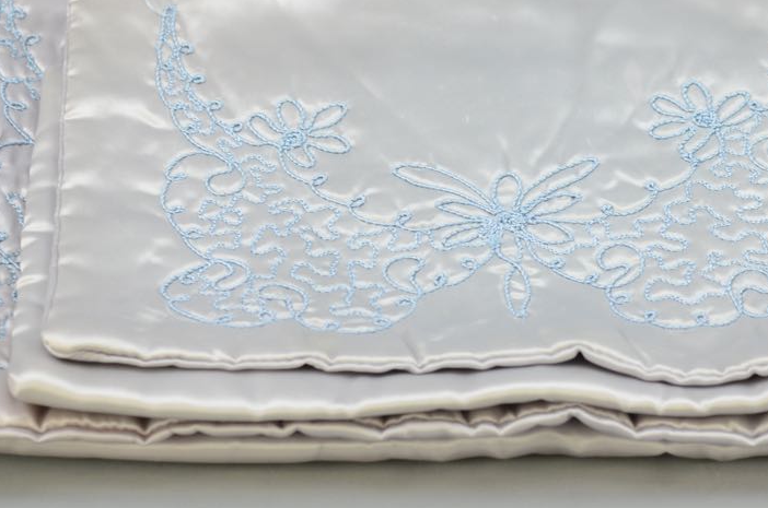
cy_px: 197
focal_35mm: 164
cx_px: 487
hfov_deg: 12.5
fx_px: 3492
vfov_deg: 8.3
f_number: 5.6
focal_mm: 60
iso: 500
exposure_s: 1/125
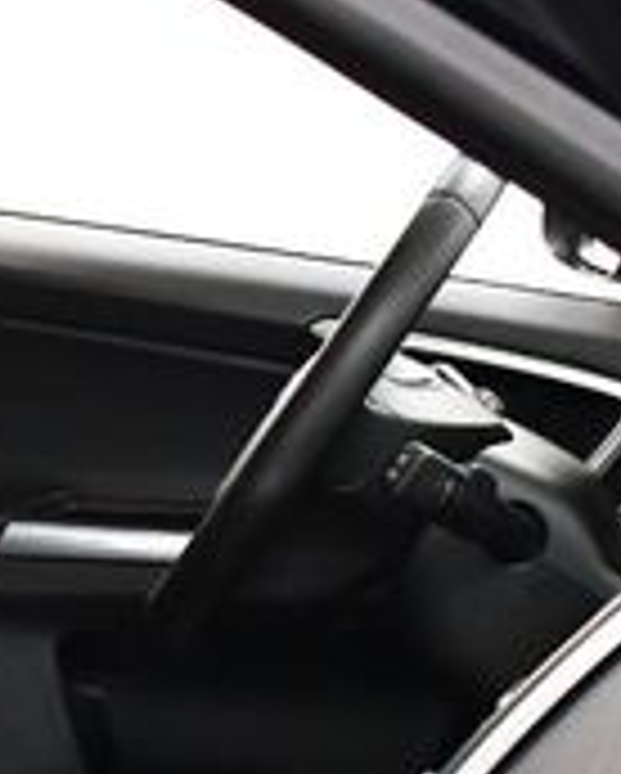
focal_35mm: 126
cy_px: 803
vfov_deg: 15.0
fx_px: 2890
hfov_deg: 11.4
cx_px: -500
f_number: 3.5
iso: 3200
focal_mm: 18
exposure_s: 1/125
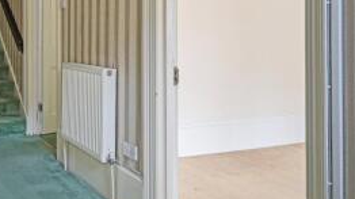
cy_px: 39
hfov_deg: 45.3
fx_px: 385
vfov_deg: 28.3
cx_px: 42
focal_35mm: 41
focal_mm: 21.5
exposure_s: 1.3
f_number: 9
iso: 100
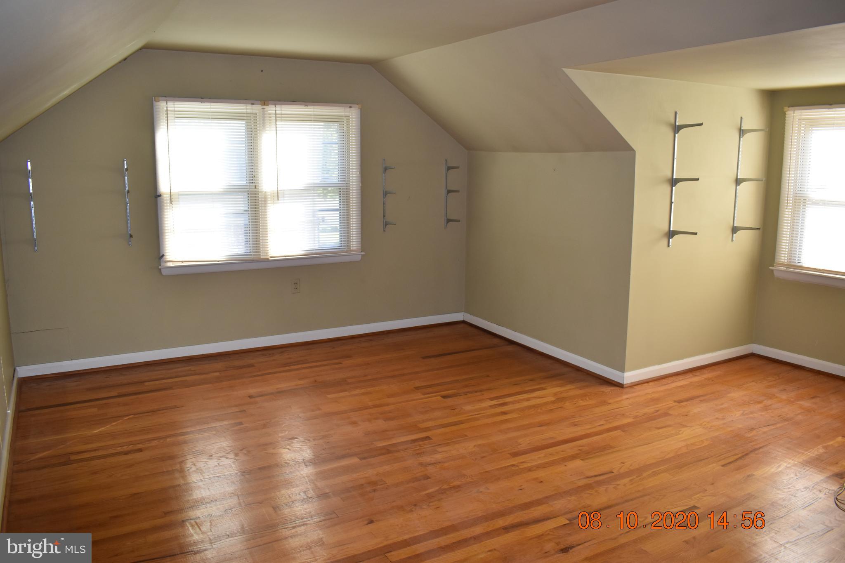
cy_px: 282
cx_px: 422
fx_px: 634
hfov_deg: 67.4
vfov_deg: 47.9
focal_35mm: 27
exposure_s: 1/200
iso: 500
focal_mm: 18
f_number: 5
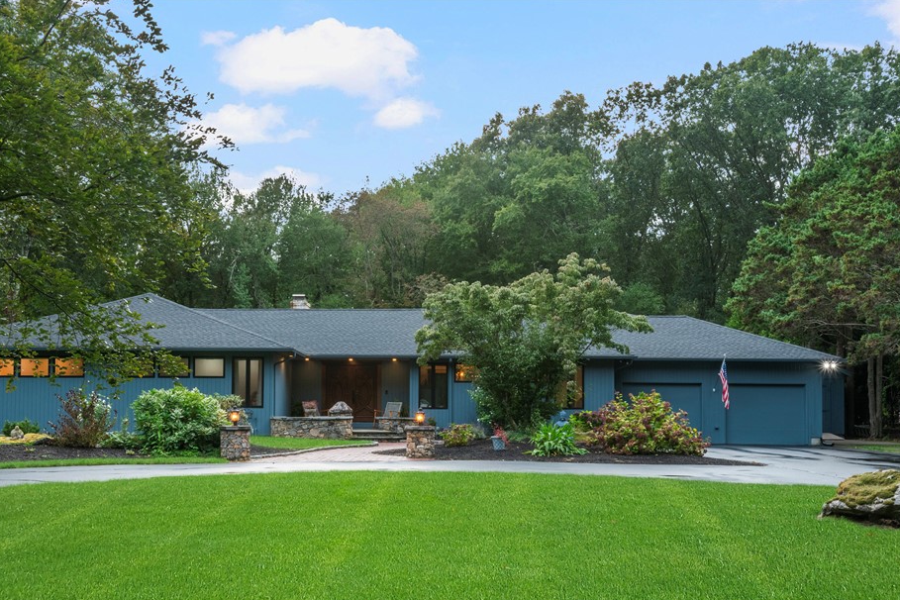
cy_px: 355
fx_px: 1075
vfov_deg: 31.1
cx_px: 387
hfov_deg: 45.3
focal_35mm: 43
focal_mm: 24
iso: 400
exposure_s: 1/4
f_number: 14
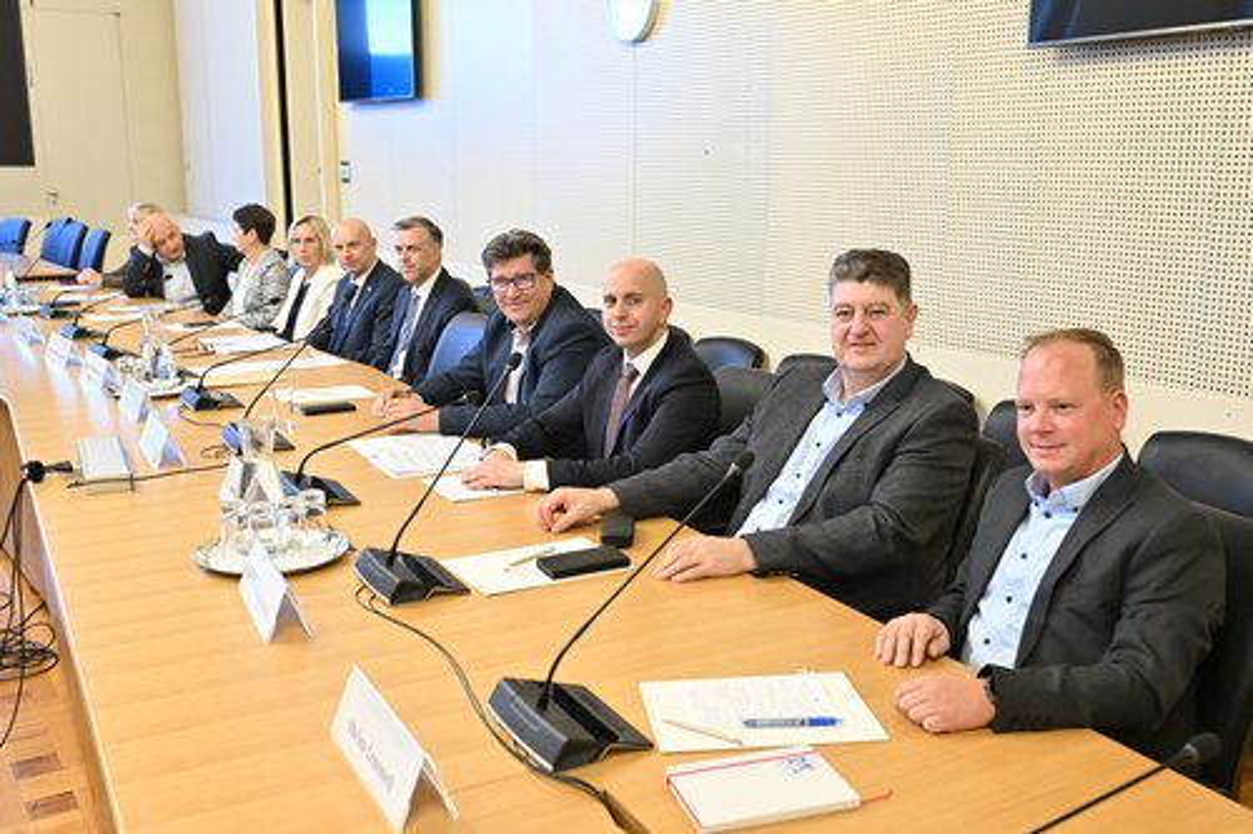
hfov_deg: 54.5
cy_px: 417
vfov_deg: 37.8
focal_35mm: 35
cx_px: 626
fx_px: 1218
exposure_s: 1/100
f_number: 4.5
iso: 2500
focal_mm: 35
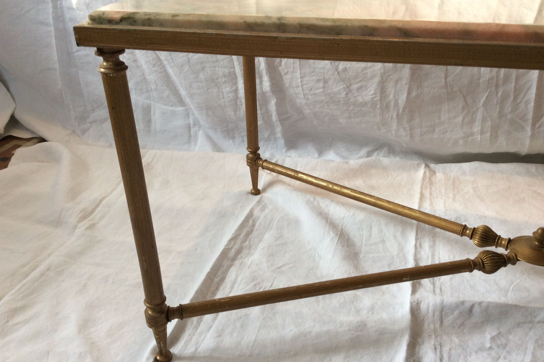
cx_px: 276
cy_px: 203
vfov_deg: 38.8
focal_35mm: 34
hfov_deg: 55.8
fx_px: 514
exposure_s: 1/50
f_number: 2.4
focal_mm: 3.3
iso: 40
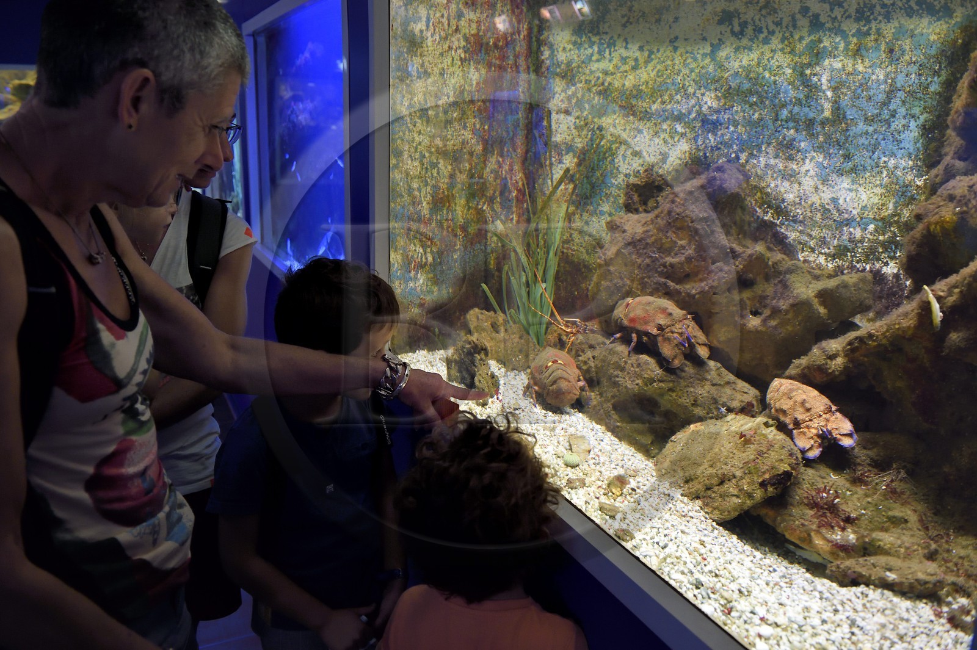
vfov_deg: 44.9
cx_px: 488
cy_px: 325
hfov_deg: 63.7
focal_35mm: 29
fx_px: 787
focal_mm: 29
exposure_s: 1/30
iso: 2500
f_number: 5
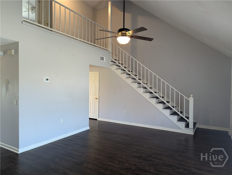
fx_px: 161
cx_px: 116
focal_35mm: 24
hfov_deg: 71.5
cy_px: 88
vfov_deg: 56.9
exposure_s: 1/24
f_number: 1.85
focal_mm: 6.81
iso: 125
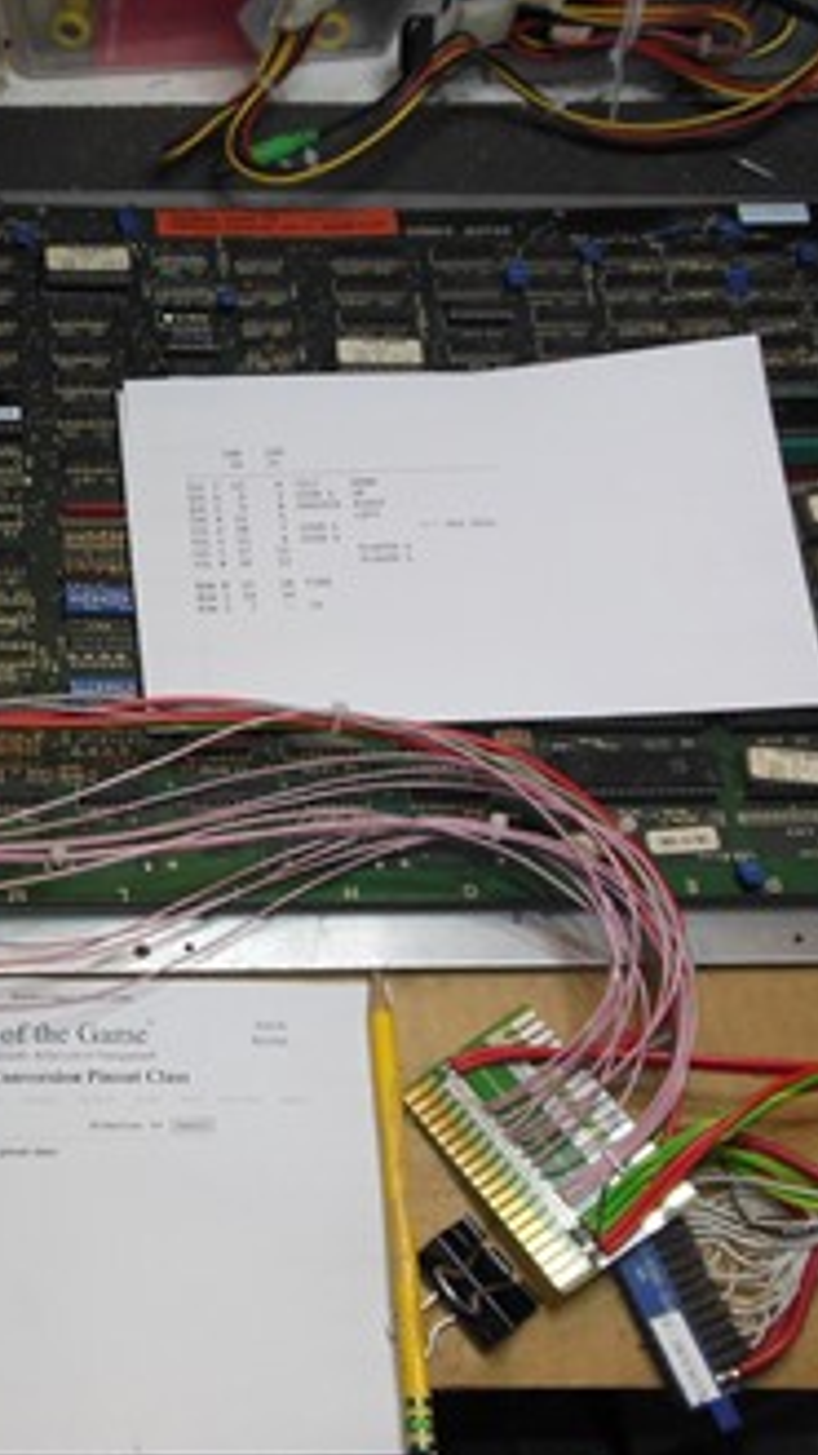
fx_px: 1659
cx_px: 4
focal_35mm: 43
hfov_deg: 26.3
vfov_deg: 47.4
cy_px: 739
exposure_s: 1/30
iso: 125
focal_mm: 5.2
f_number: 3.3
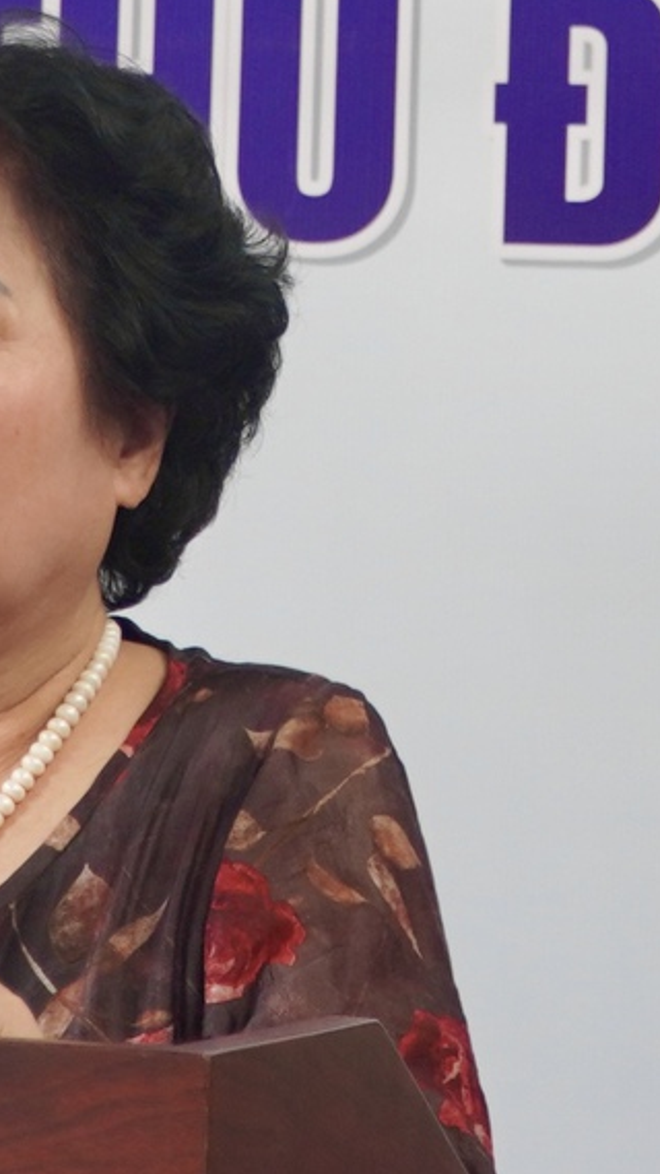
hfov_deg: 5.5
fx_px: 6826
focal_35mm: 219
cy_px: -62
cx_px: 342
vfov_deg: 9.7
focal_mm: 31
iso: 125
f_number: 4
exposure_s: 1/50
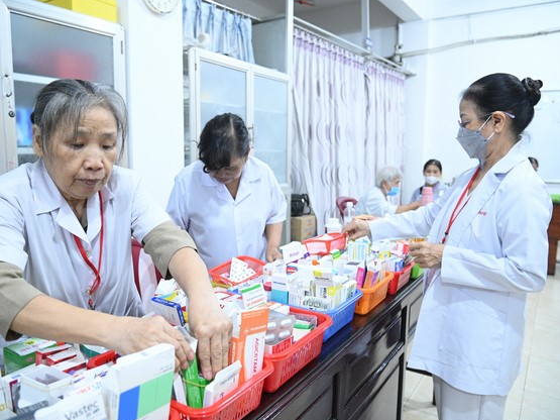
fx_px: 437
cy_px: 209
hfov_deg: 65.3
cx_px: 263
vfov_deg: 51.3
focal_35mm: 27
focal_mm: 24
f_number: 4
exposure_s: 1/200
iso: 8000
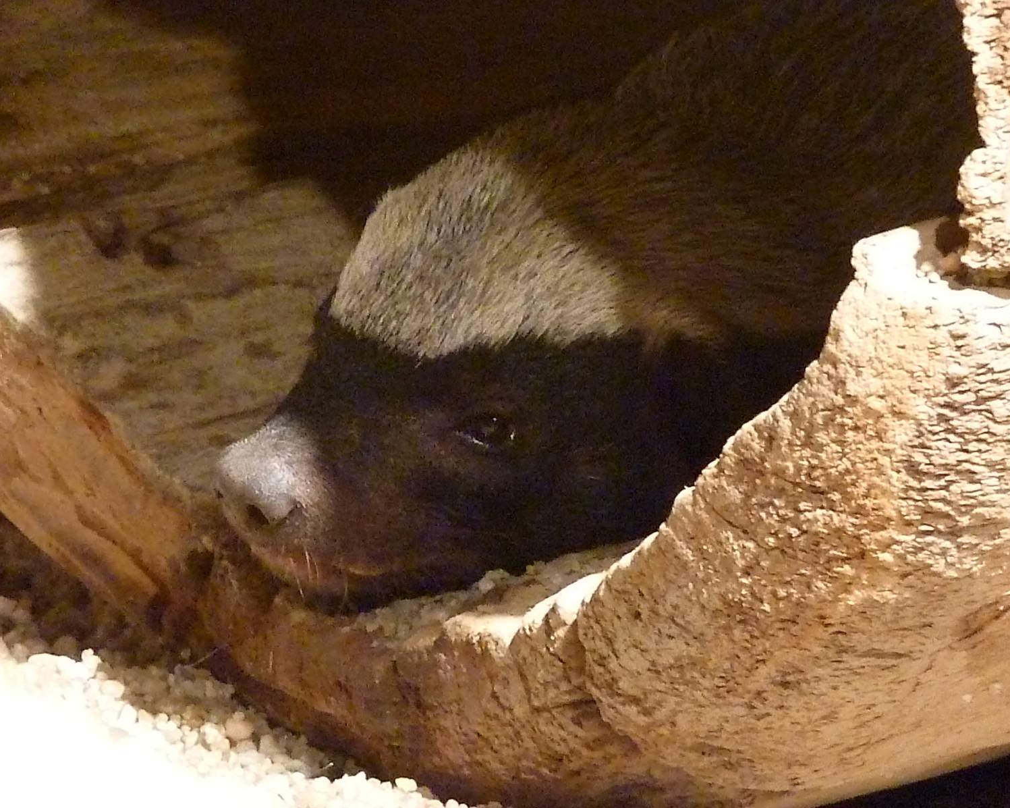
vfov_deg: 2.5
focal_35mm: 626
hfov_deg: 3.1
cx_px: 517
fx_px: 18709
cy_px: 404
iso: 3200
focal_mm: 108
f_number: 5.2
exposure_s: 1/15
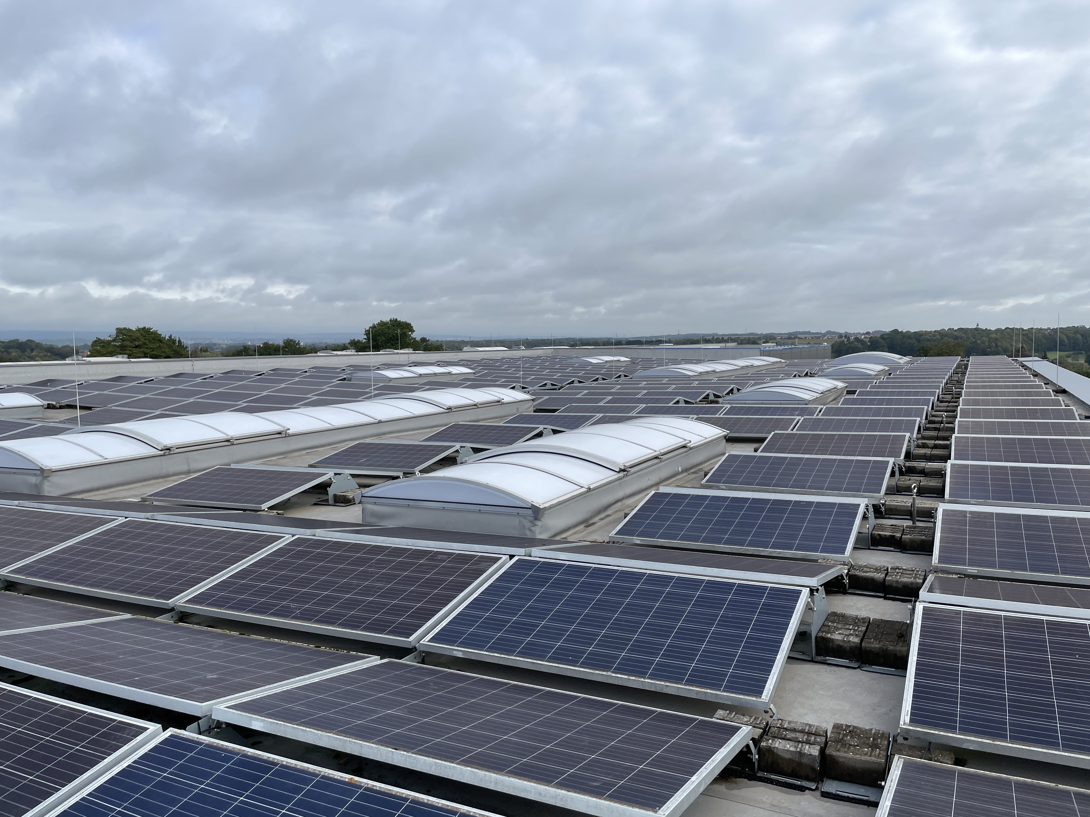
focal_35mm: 26
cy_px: 408
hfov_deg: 67.3
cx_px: 545
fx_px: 819
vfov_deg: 53.1
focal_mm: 4.2
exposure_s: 1/2817
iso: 32
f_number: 1.6
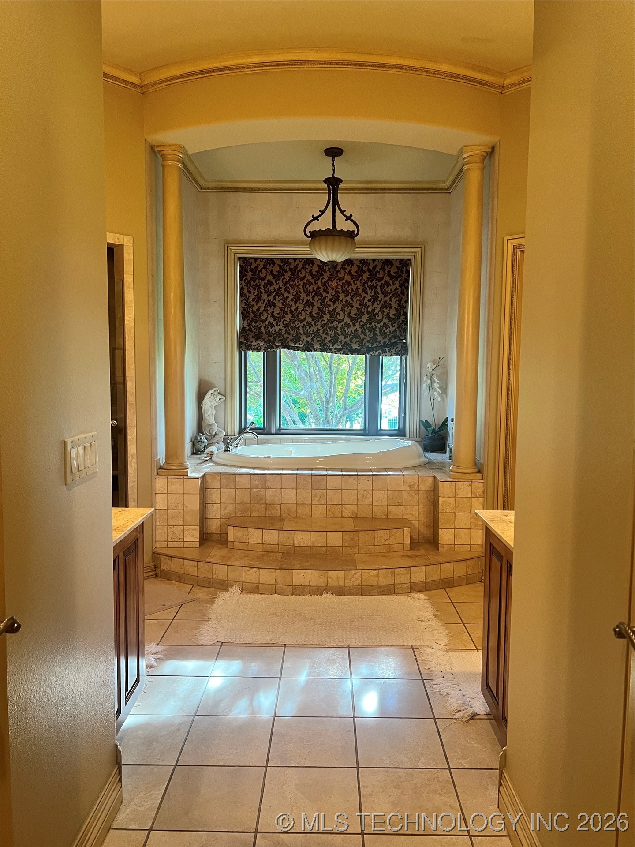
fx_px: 636
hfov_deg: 53.1
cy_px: 424
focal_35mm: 26
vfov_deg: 67.3
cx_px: 318
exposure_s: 1/60
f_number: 1.5
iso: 160
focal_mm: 5.7
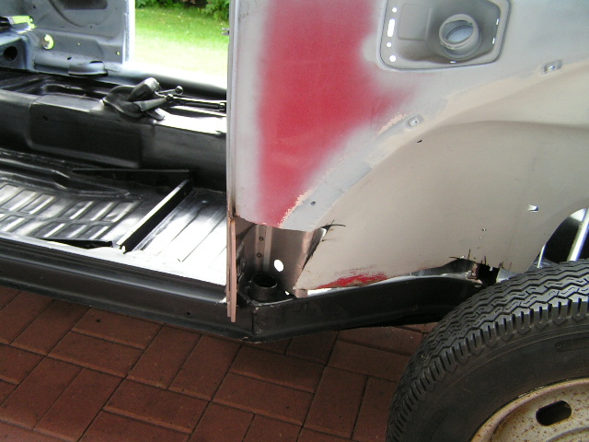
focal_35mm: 38
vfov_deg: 37.7
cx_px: 294
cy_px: 221
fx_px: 647
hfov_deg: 49.0
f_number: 2.8
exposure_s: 1/40
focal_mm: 6.3
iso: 80
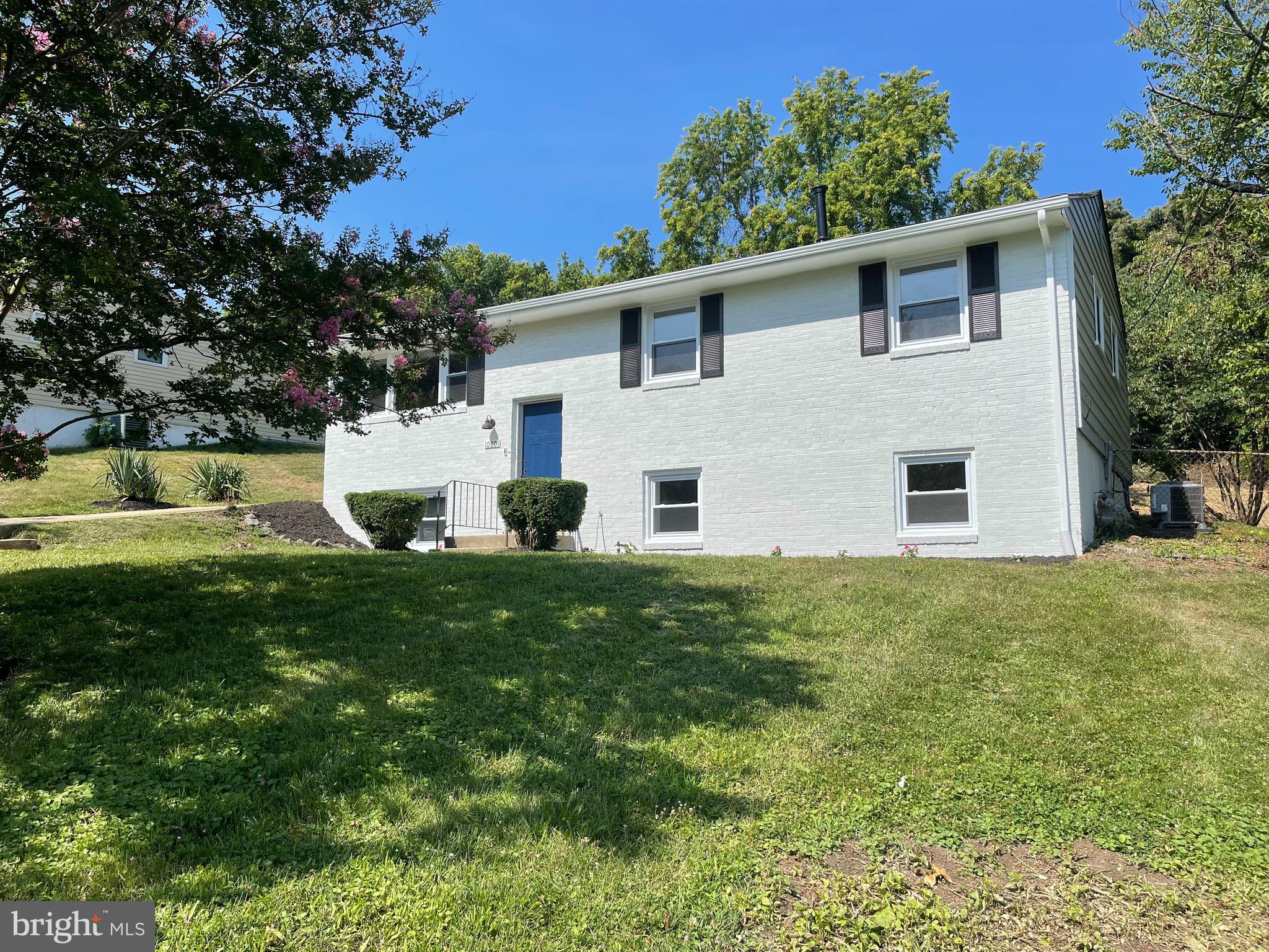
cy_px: 476
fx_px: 953
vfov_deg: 53.1
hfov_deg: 67.3
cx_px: 634
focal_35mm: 26
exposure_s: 1/4525
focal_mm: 5.1
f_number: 1.6
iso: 32
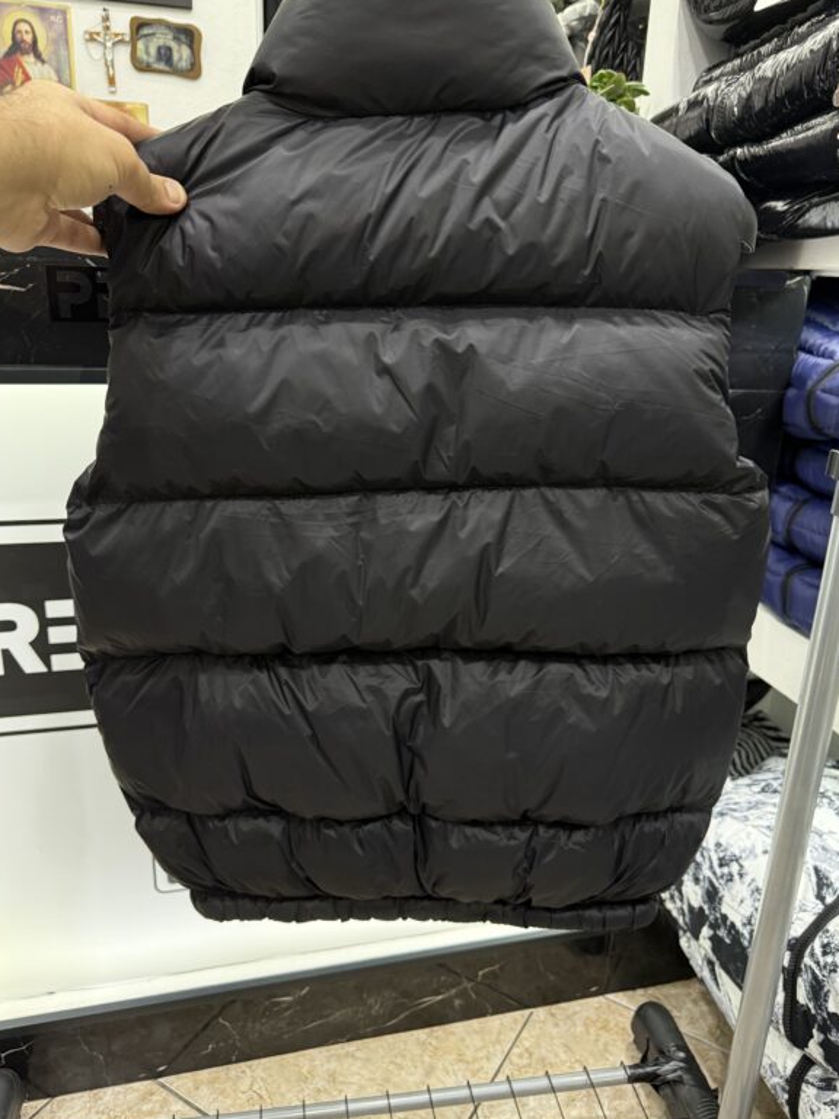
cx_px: 424
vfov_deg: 69.4
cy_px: 551
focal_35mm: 25
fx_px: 808
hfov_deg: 54.9
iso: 400
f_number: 1.78
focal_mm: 6.76
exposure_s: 1/100
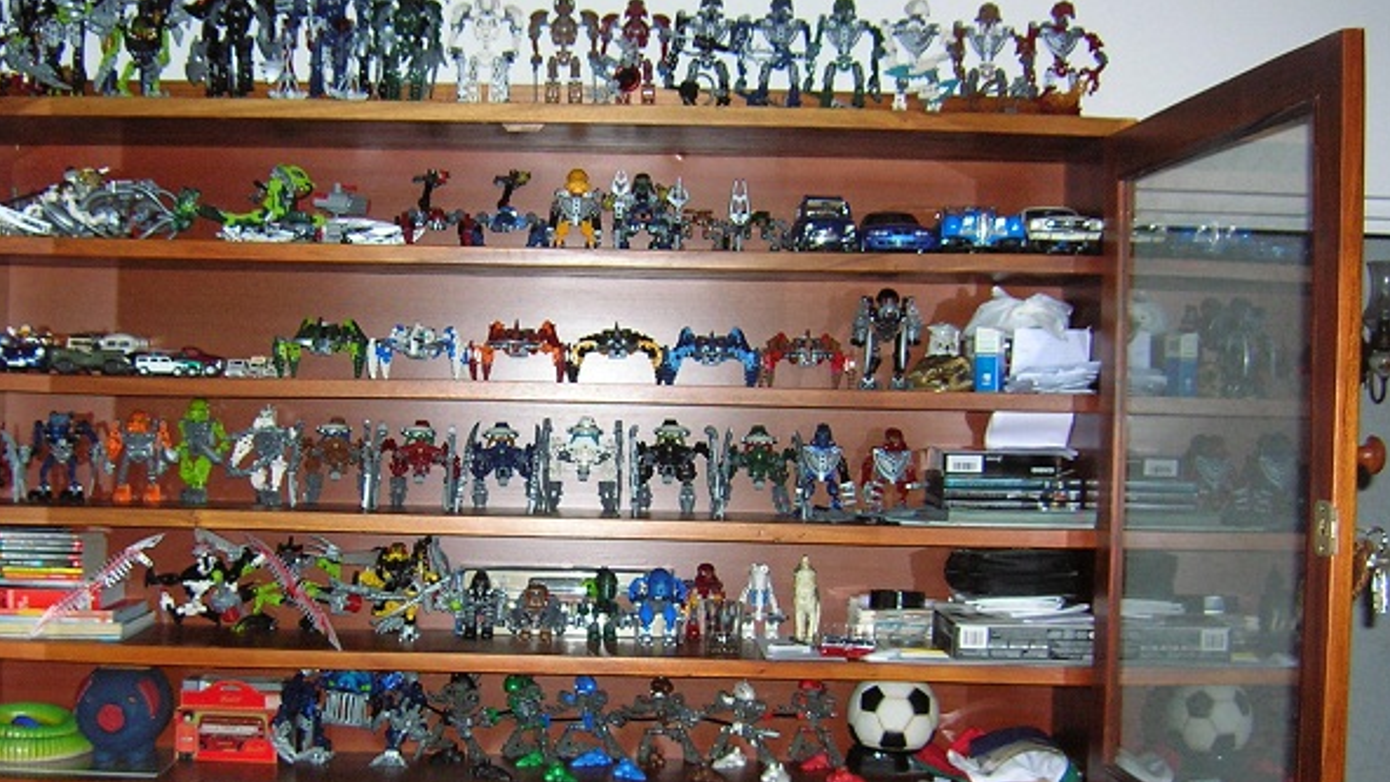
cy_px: 430
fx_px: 1843
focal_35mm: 50
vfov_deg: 23.9
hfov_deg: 41.1
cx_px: 559
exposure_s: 1/60.1
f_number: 2.9
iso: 111
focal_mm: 5.7
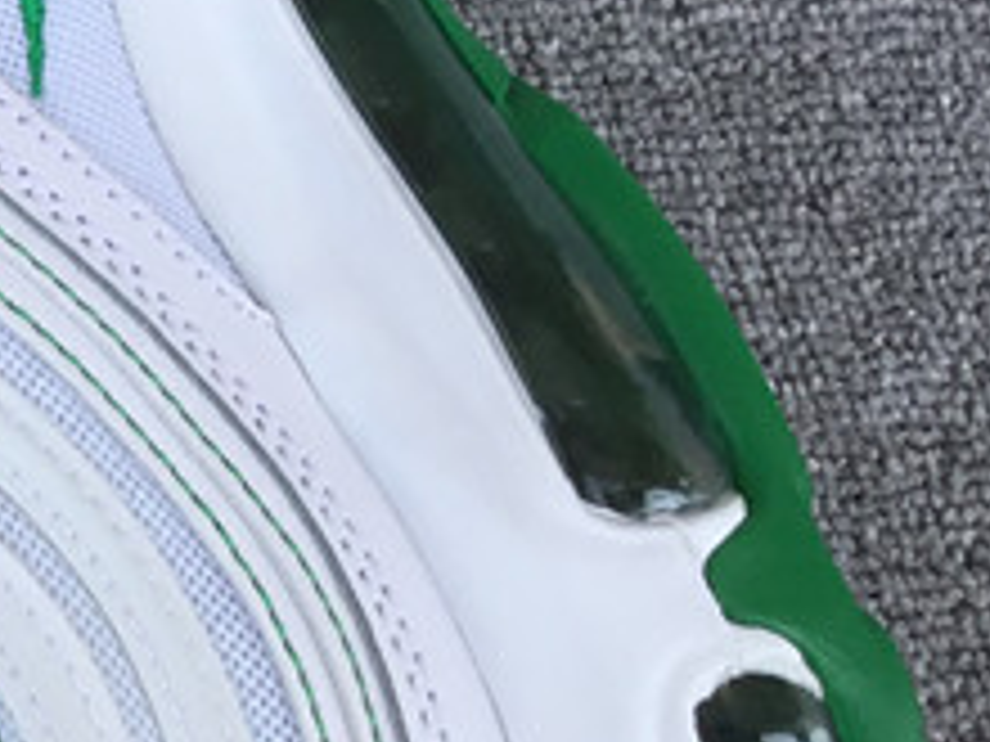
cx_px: -922
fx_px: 3632
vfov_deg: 11.6
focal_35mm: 127
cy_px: 119
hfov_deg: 13.5
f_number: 2.4
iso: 25
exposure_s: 1/328
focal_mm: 3.3
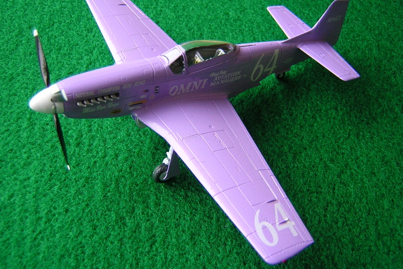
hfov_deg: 50.7
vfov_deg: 35.0
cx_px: 202
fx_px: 426
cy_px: 120
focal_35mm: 38
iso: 200
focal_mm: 4.7
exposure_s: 1/322
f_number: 2.6
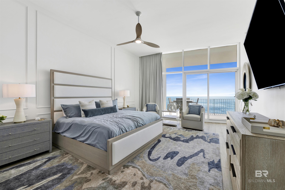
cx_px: 142
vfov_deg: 81.2
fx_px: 111
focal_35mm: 14
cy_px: 95
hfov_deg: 104.3
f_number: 11
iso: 400
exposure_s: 1/160
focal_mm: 14
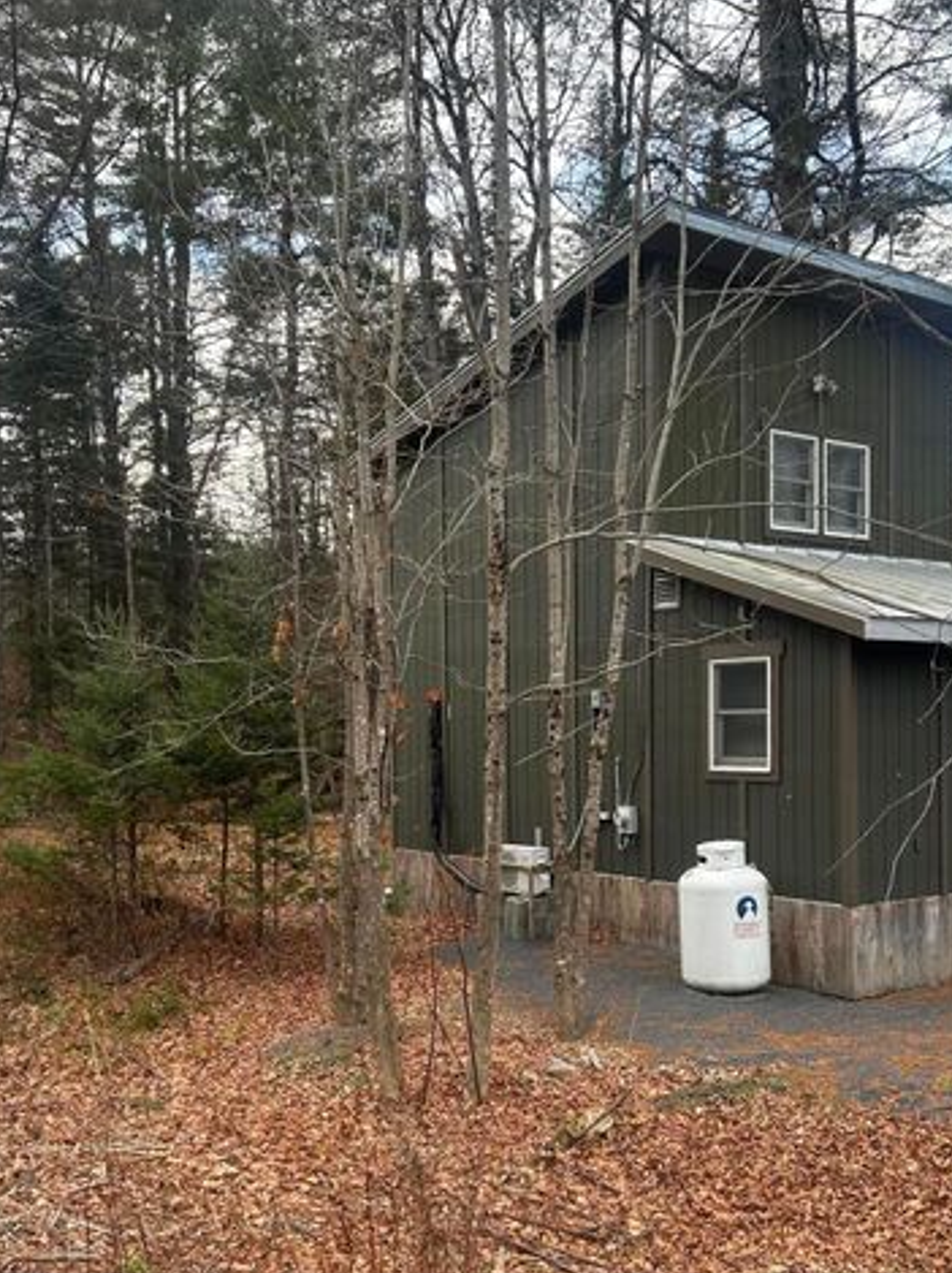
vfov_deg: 49.9
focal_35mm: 37
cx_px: 537
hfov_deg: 38.6
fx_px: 1359
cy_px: 745
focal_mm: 5.7
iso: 50
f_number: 1.5
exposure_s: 1/482
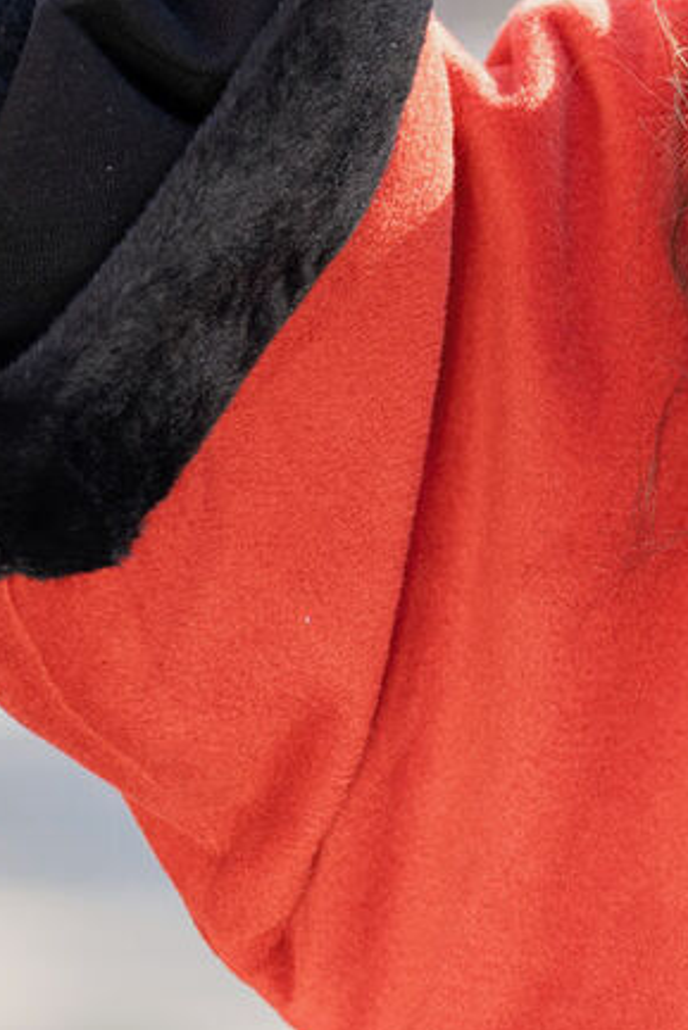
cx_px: 1086
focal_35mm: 622
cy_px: 291
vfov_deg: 3.3
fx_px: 17815
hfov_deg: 2.2
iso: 200
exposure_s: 1/320
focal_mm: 171
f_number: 2.8
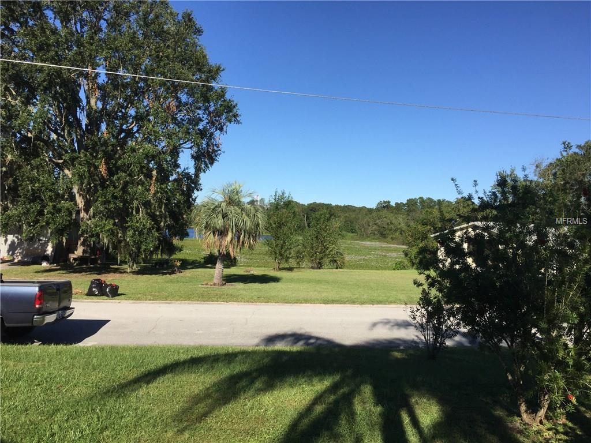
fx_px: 495
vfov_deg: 48.2
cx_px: 296
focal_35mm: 29
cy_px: 222
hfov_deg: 61.7
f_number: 2.2
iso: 32
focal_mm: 4.15
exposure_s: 1/1883
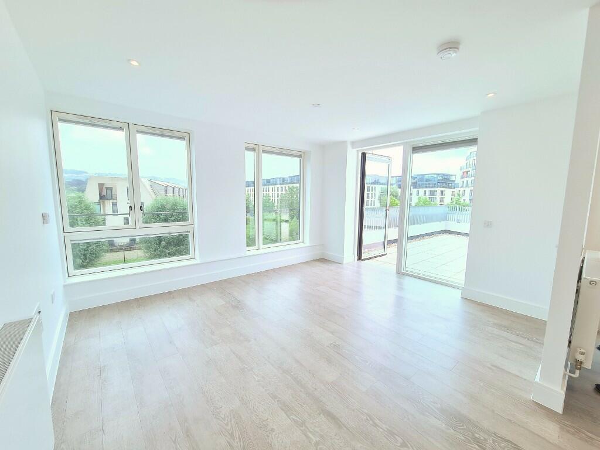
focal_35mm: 13
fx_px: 225
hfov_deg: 106.2
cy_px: 225
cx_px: 300
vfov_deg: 89.9
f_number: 2.2
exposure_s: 1/100
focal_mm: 2.2
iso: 100
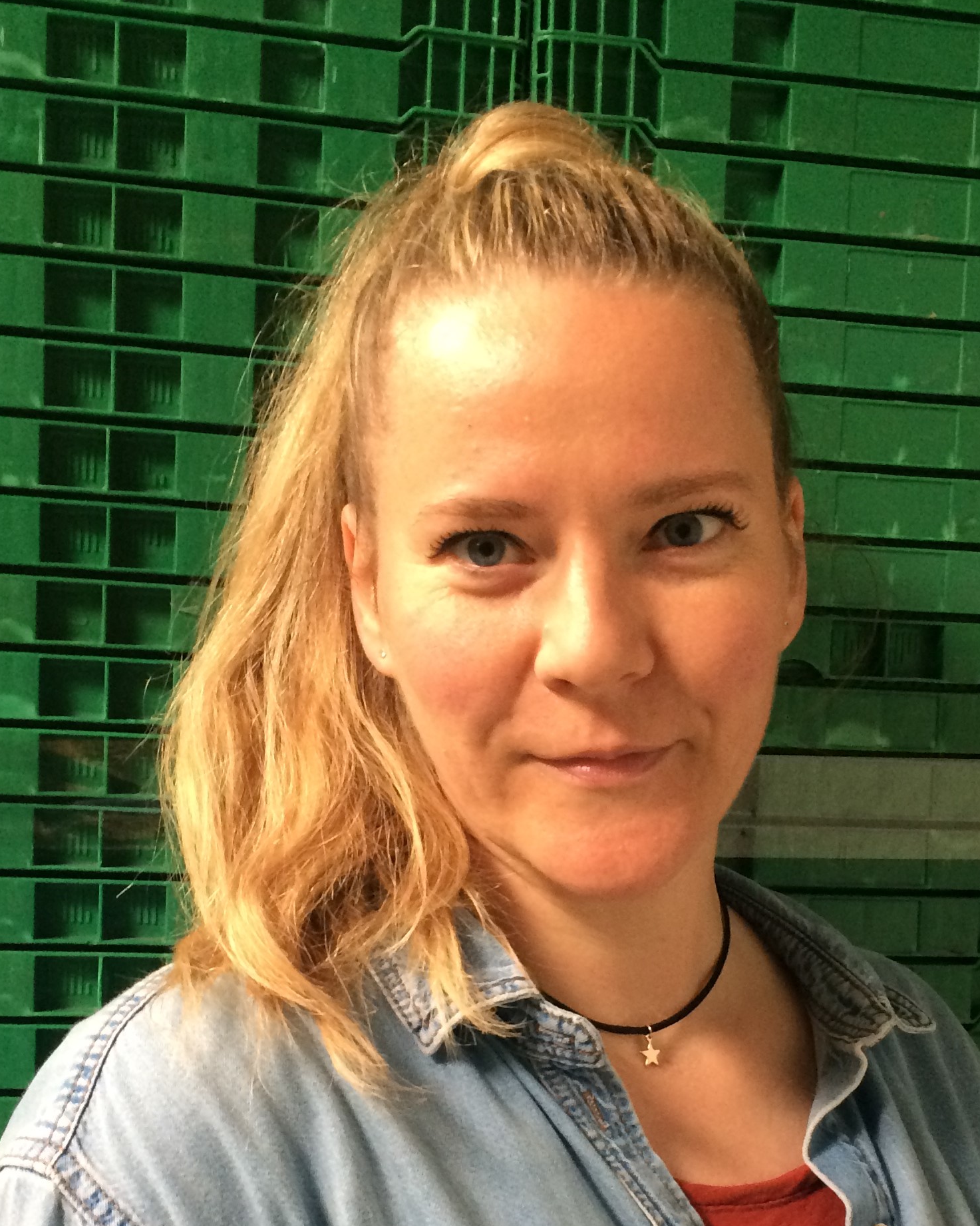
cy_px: 657
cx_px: 486
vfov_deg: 57.1
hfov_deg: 47.1
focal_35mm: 31
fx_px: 1124
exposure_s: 1/33
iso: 200
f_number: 2.2
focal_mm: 4.15
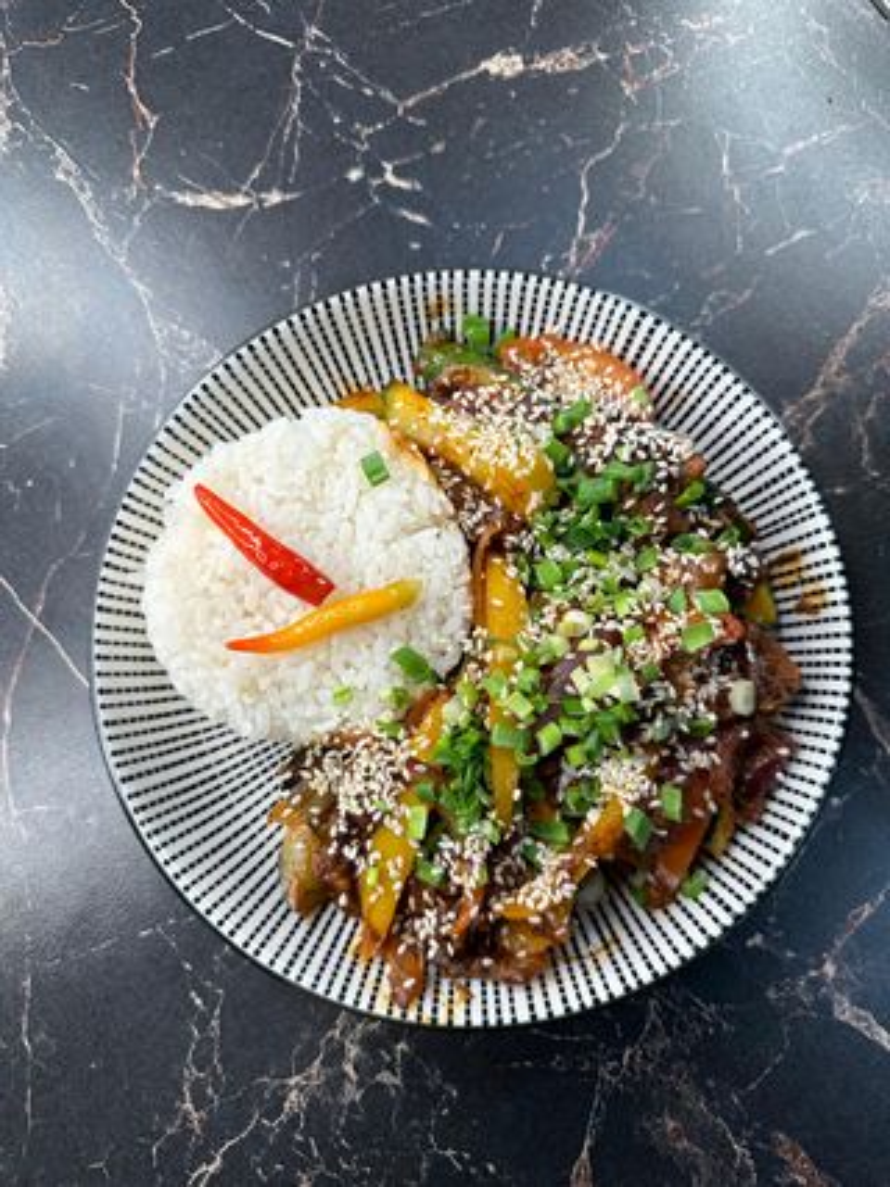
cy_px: 594
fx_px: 823
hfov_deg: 56.8
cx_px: 445
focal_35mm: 24
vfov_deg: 71.6
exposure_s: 1/136
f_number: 1.78
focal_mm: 6.86
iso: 64
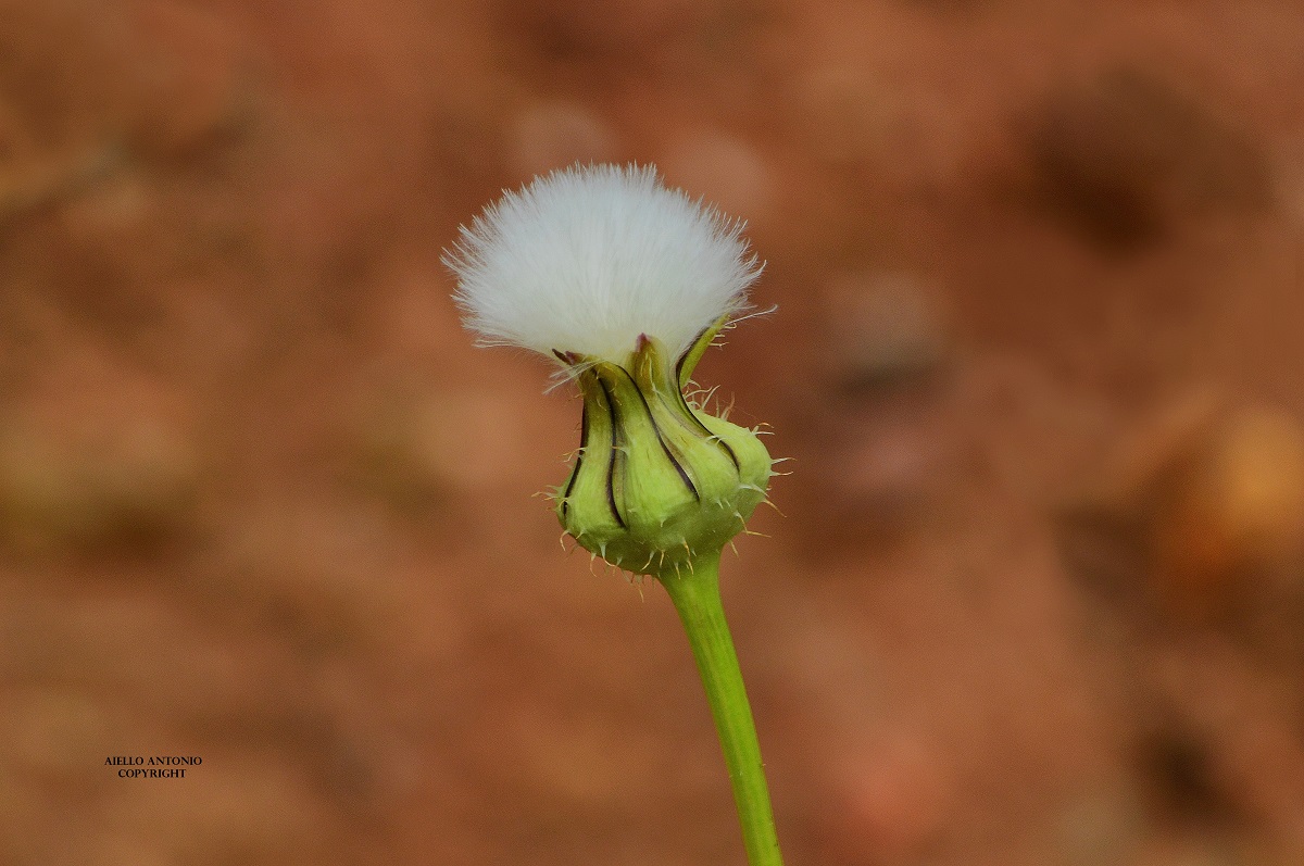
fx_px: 16280
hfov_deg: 4.6
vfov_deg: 3.0
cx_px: 652
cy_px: 433
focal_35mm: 450
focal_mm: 300
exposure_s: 1/400
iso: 400
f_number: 11
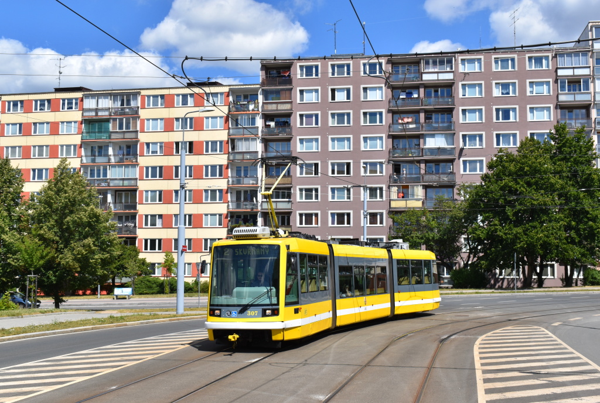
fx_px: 727
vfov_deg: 31.0
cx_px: 300
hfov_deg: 44.8
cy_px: 202
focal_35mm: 44
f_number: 10
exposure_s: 1/400
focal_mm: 29
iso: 200
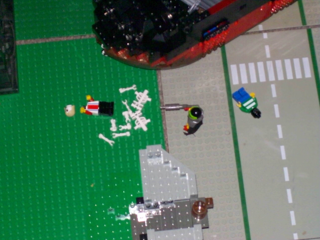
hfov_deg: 18.2
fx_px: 998
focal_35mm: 108
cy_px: 120
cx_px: 160
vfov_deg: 13.7
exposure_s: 1/257
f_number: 4.8
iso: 200
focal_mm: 18
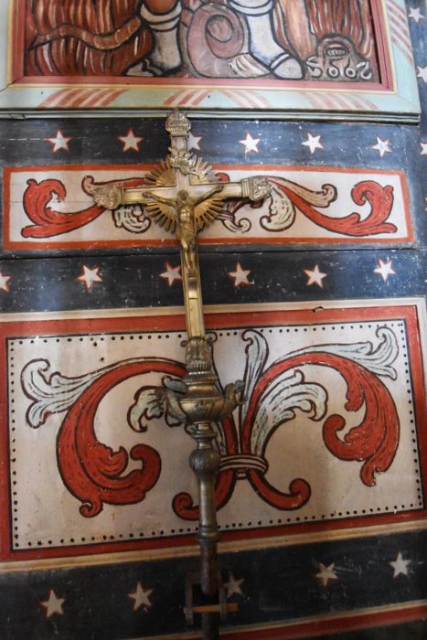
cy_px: 320
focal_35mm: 22
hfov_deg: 56.2
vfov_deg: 77.3
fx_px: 400
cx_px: 214
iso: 10000
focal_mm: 15
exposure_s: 1/60
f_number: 4
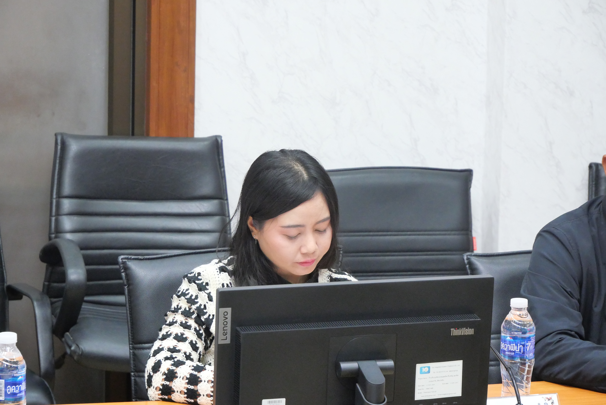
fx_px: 2089
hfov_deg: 16.5
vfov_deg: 11.1
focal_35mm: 124
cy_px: 202
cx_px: 303
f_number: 5.6
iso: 3200
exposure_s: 1/30
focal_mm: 60
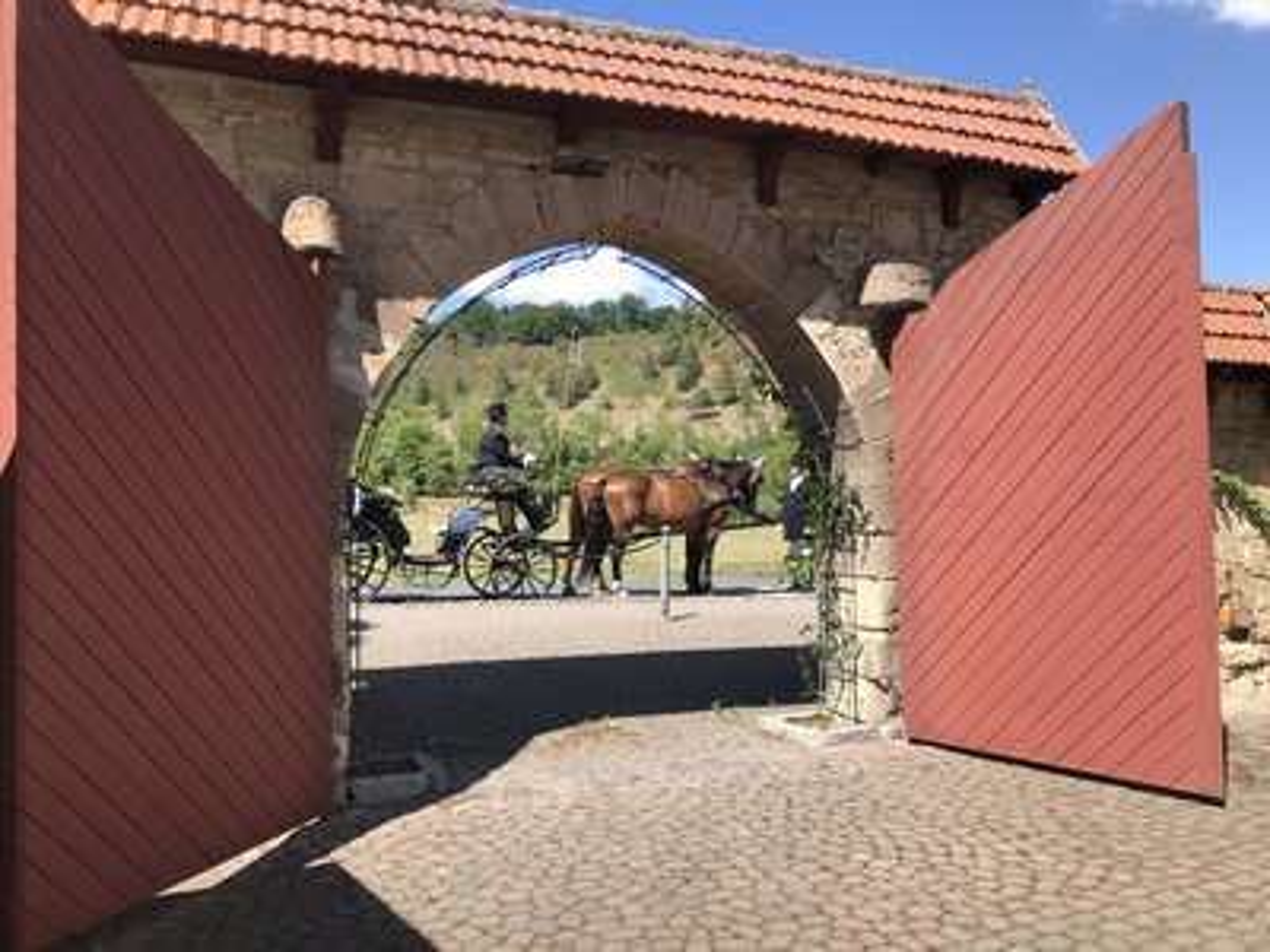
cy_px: 476
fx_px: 1027
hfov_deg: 63.4
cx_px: 635
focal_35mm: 28
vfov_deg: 49.7
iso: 20
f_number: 1.8
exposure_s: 1/1244
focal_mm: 3.99
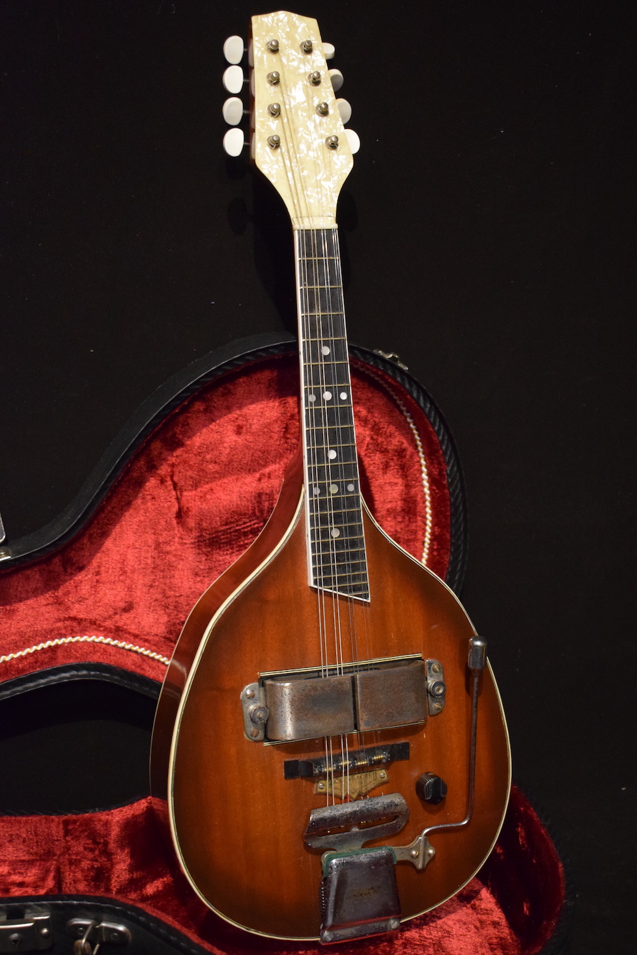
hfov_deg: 29.2
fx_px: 1221
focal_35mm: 46
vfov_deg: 42.7
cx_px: 318
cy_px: 481
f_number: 4.2
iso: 3200
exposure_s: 1/30
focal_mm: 30
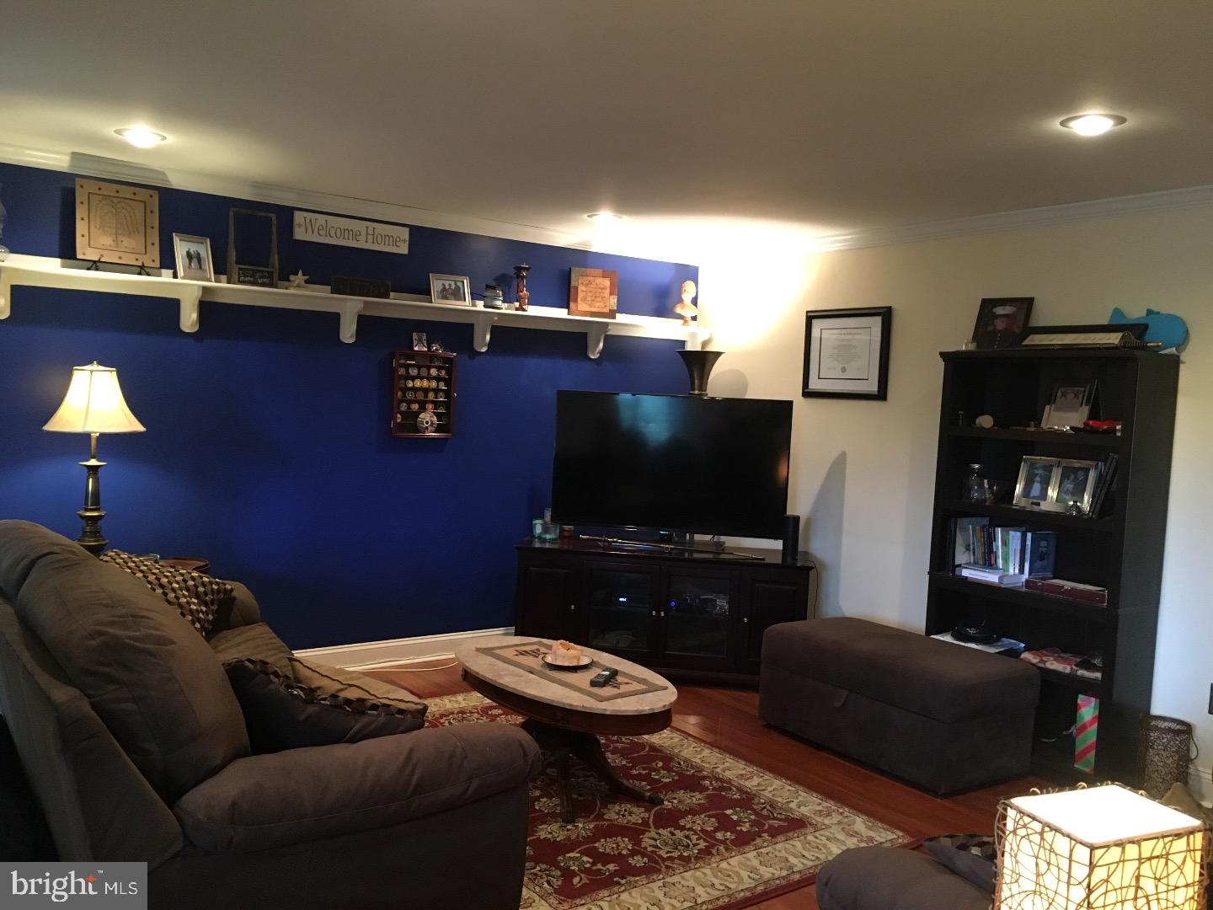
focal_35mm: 29
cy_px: 455
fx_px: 1016
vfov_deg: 48.2
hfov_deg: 61.7
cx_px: 606
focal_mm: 4.15
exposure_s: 1/20
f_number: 2.2
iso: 200
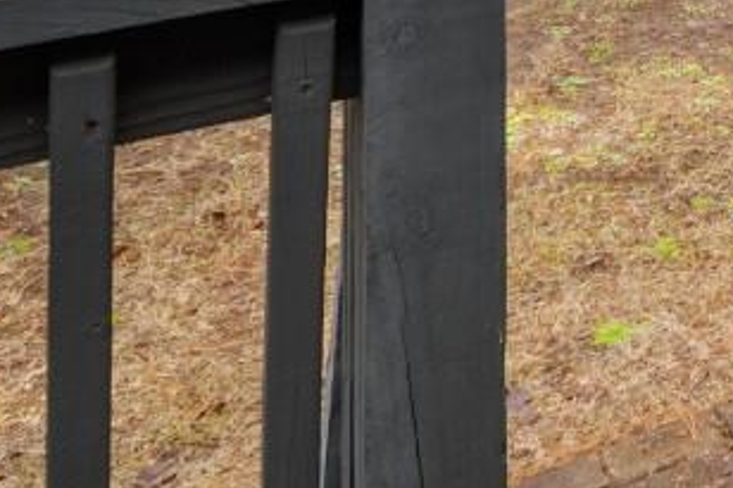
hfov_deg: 18.5
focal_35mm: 79
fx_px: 1608
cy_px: -619
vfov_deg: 13.5
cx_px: 1399
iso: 100
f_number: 7.1
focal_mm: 10
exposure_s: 1/200
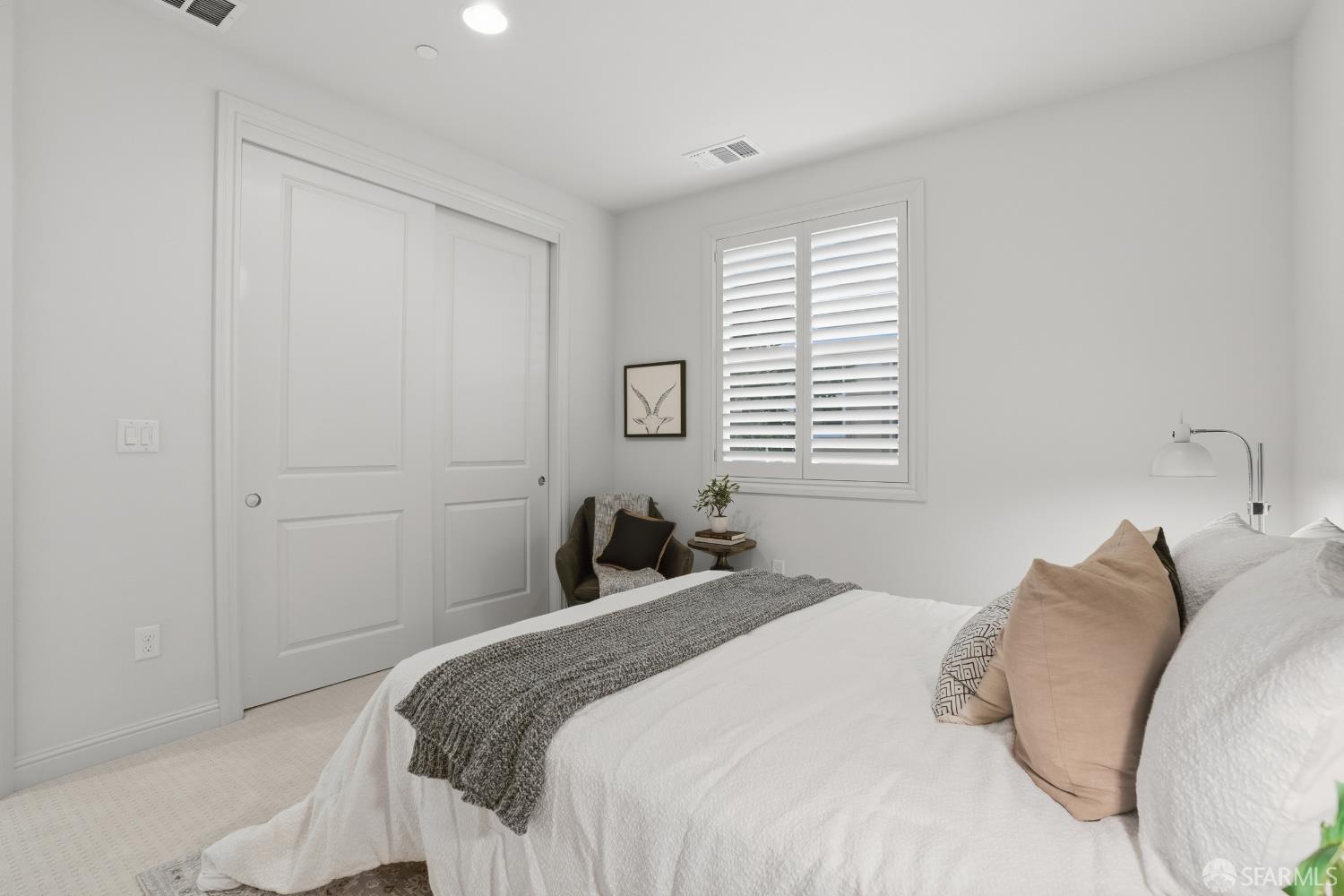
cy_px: 448
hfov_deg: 96.7
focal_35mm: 16
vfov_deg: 73.7
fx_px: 597
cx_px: 672
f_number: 9
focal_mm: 16
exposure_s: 1/60
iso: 250
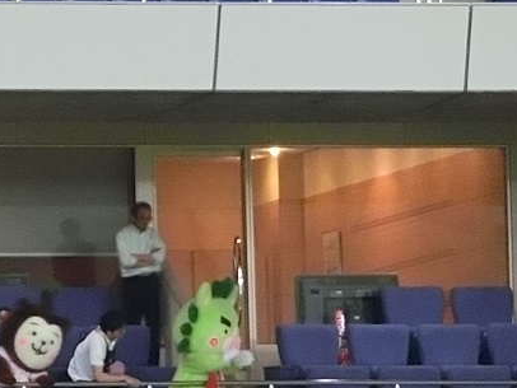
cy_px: 188
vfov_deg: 1.5
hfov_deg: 1.9
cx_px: 93
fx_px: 15258
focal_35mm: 1021
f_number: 5.9
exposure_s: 1/40
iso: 1600
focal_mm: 81
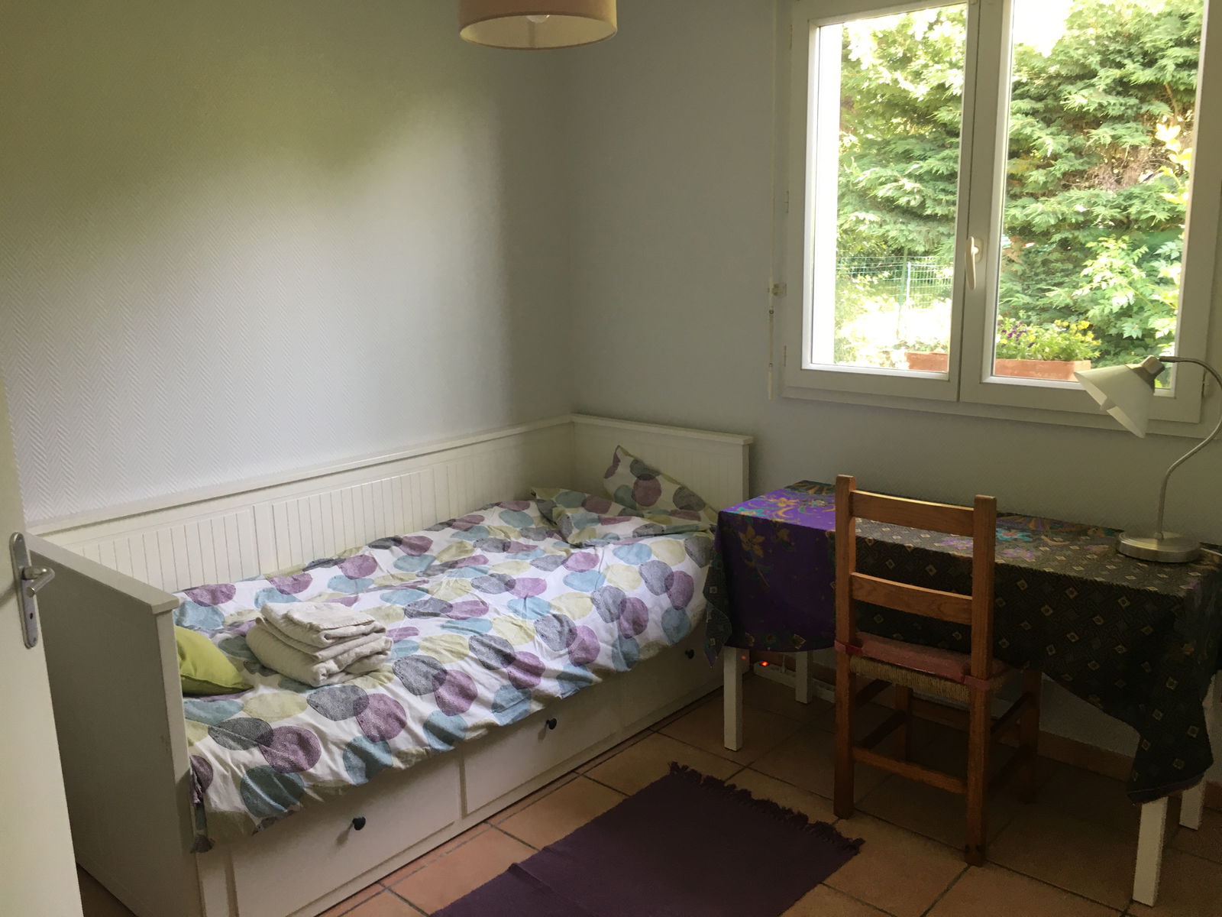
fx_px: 1024
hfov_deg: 61.7
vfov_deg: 48.2
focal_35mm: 29
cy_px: 458
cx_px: 611
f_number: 2.2
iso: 64
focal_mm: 4.15
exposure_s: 1/33
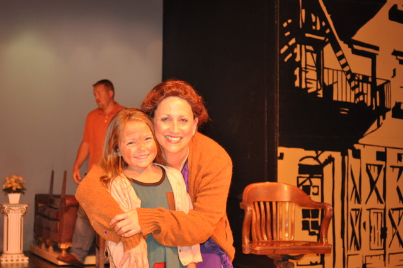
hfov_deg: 24.6
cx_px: 202
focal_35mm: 82
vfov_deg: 16.5
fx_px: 922
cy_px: 134
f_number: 5.6
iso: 800
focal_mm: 55
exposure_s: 1/60
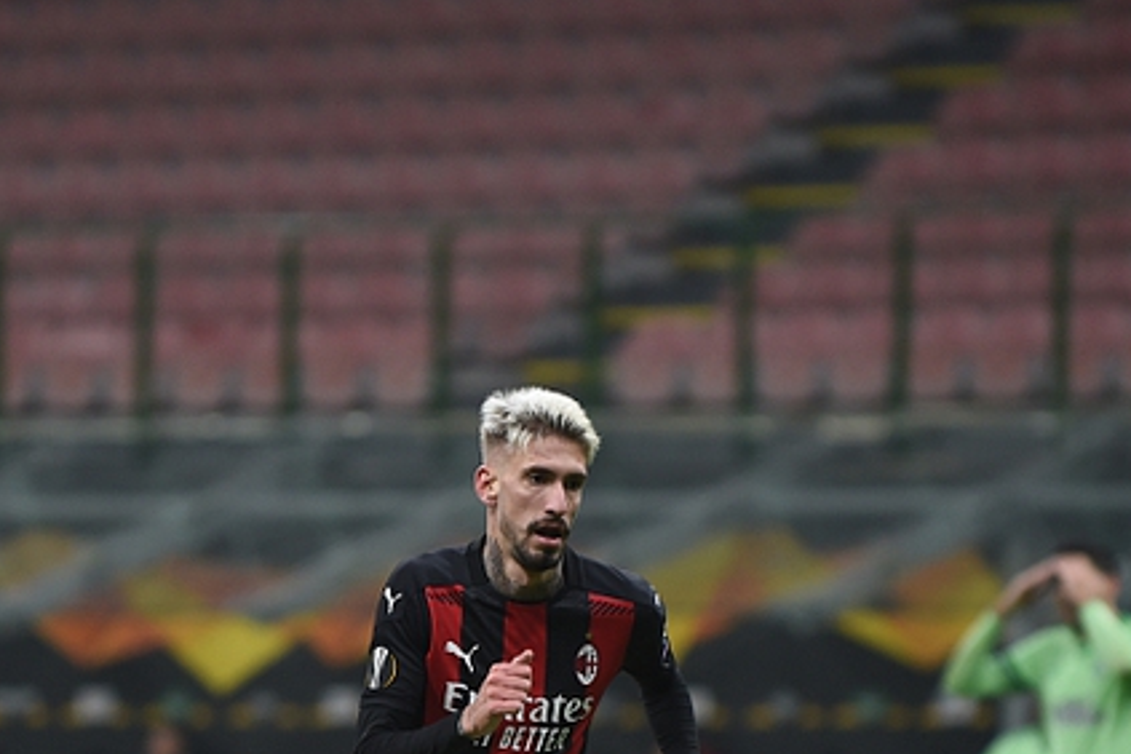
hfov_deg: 4.6
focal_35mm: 449
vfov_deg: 3.1
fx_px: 14105
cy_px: 746
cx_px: 463
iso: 1000
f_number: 2.8
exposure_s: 1/1000
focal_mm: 200
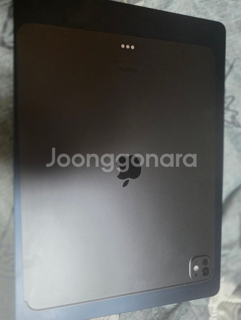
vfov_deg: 73.9
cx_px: 120
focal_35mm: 23
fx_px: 213
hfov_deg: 58.9
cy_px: 160
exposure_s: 1/120
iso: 800
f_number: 1.7
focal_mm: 6.25
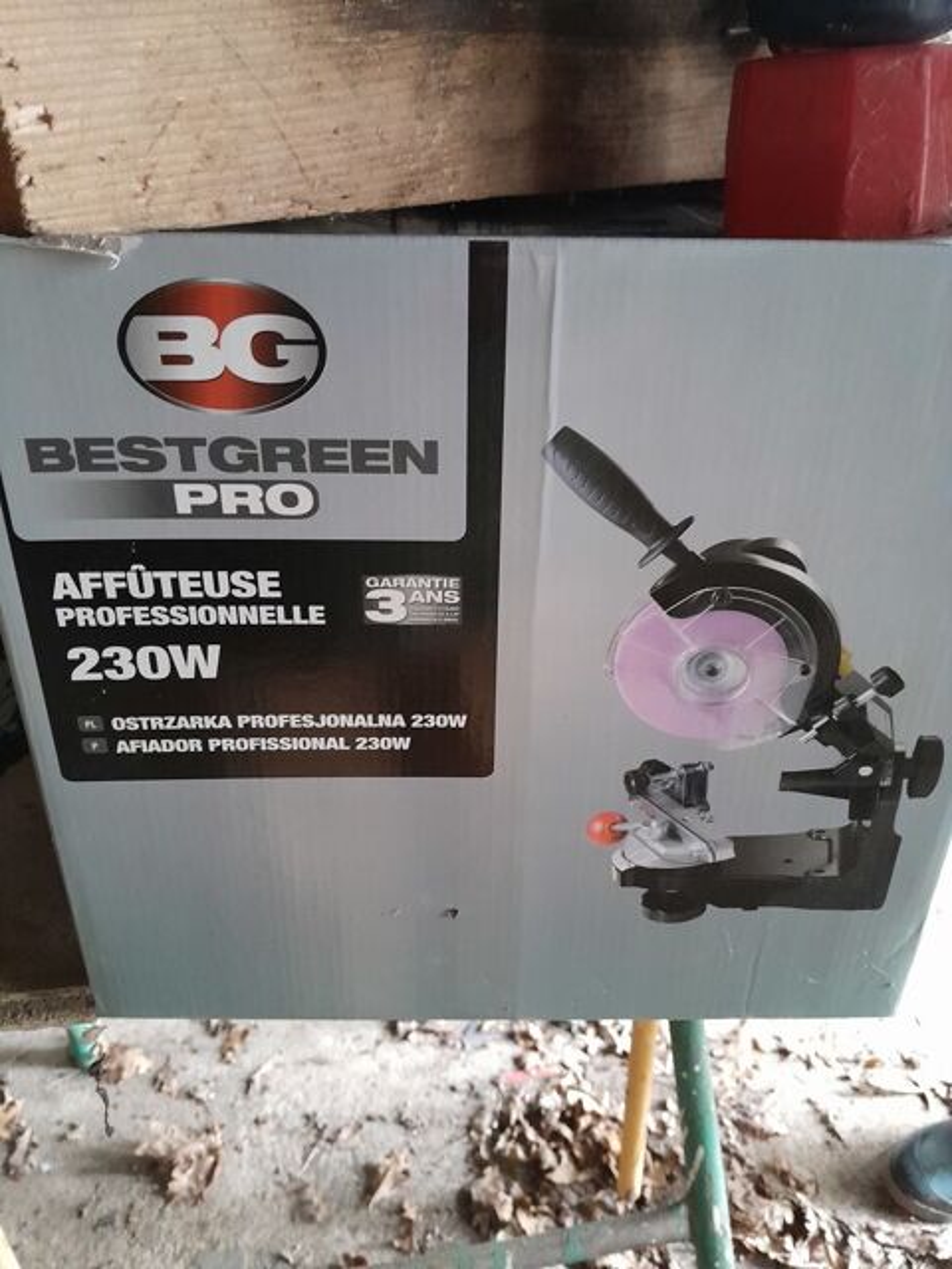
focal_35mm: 26
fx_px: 953
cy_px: 634
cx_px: 476
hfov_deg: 53.1
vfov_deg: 67.3
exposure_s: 1/20
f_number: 1.8
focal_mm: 3.98
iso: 1250
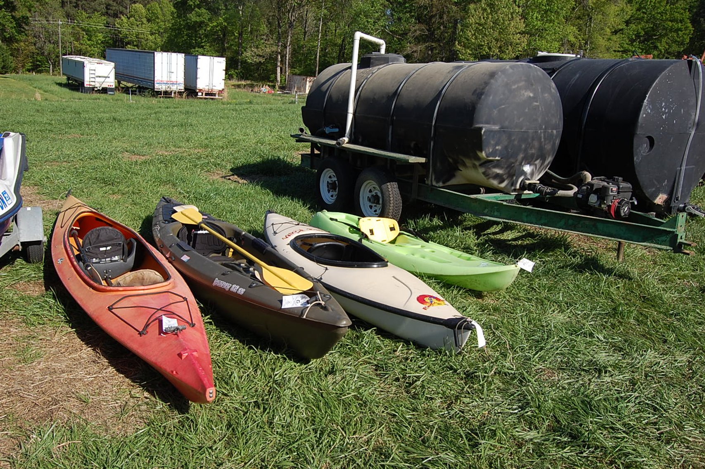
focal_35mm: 30
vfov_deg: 43.5
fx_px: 587
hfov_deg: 62.0
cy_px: 234
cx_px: 352
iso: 200
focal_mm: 20
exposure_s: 1/320
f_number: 9
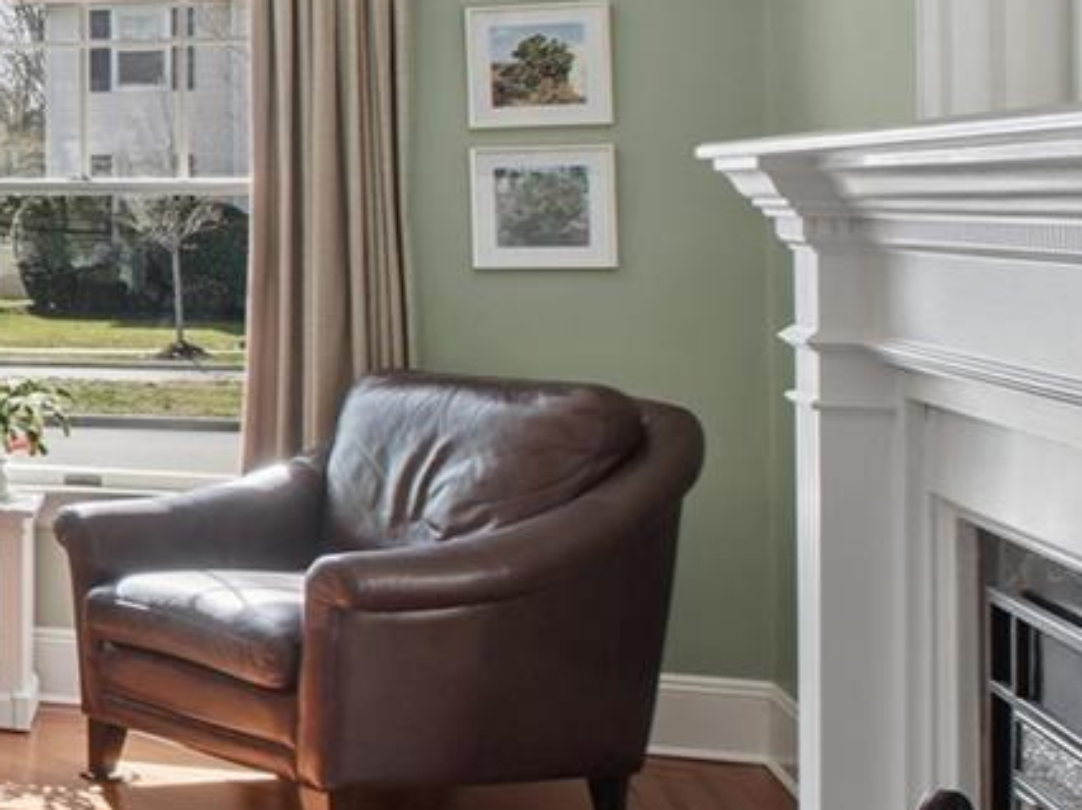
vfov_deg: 19.7
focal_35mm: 74
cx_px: -1046
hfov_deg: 18.3
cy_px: 159
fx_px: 2312
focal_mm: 16
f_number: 11
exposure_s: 1/5
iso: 100
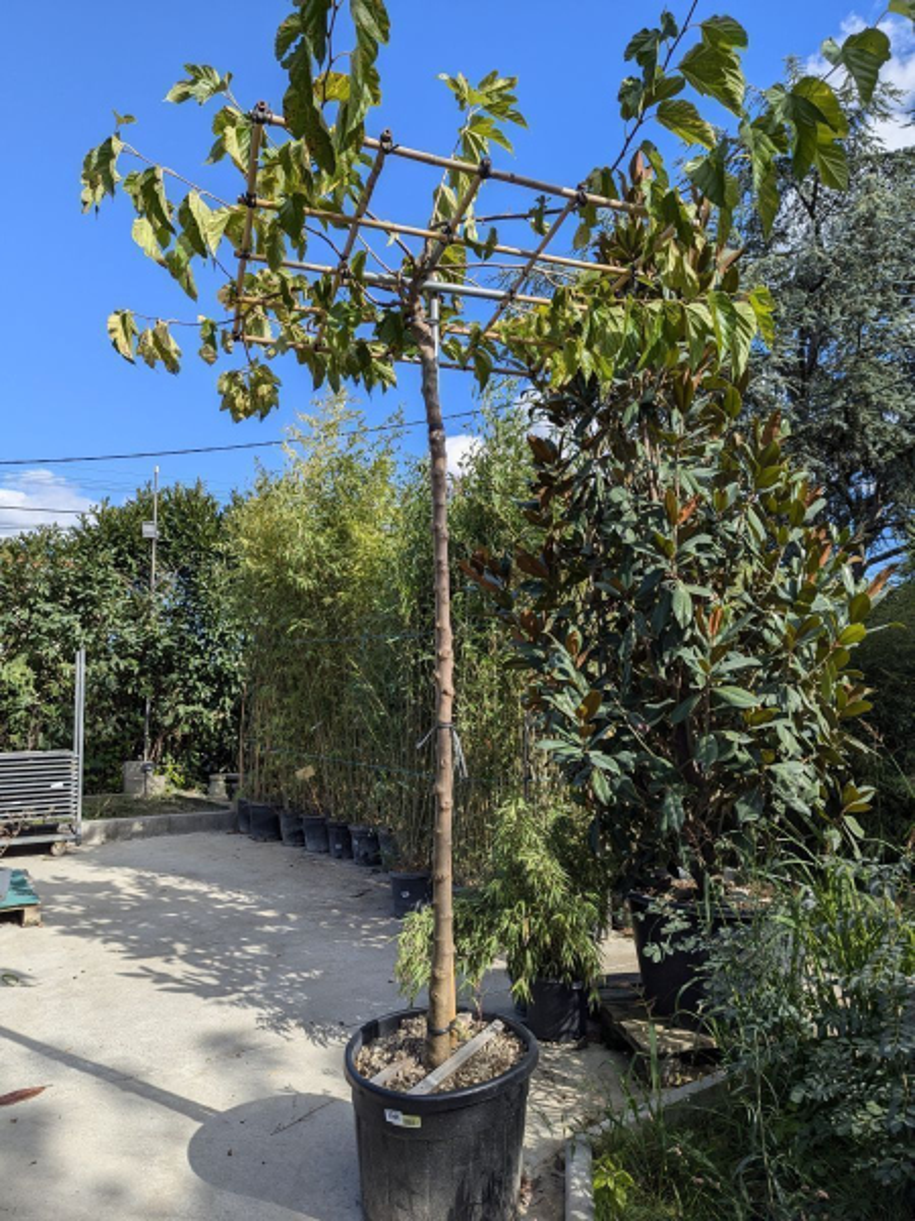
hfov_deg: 56.8
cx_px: 458
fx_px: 846
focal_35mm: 24
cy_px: 610
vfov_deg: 71.6
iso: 39
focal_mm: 6.81
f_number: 1.85
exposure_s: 1/1133
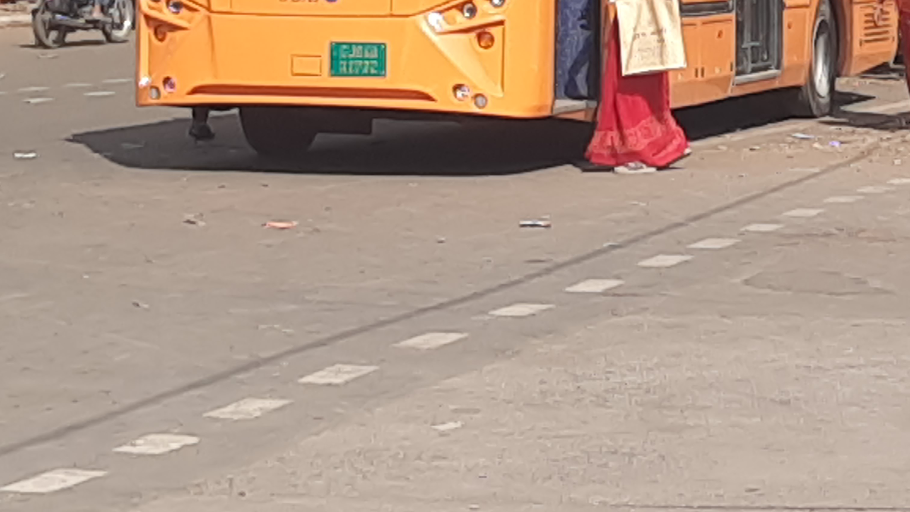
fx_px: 1303
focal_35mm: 54
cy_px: -21
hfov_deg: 38.0
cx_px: 617
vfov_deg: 21.3
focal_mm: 3.93
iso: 40
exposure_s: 1/2364
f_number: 1.7
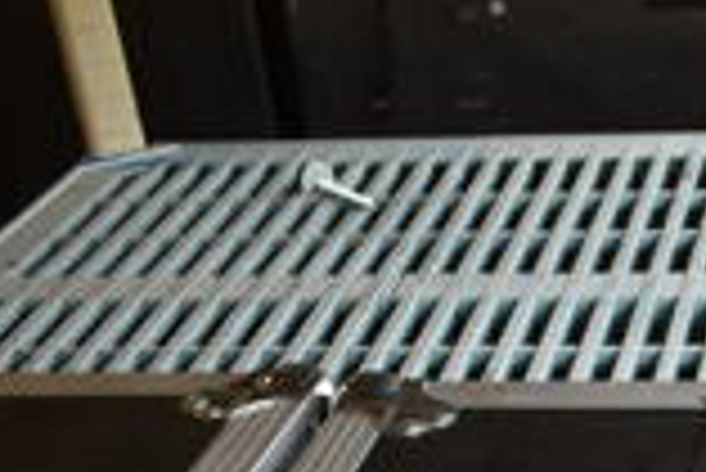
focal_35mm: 105
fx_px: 2061
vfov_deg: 12.1
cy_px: 809
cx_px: 985
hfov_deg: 17.8
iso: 140
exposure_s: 1/30
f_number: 3.5
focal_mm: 18
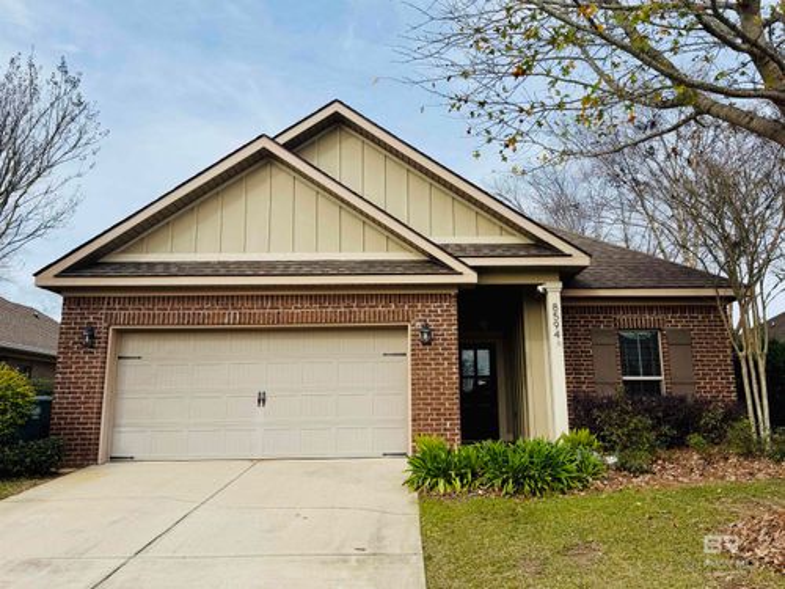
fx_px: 544
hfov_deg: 71.6
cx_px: 392
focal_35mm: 24
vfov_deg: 56.8
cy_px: 294
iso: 80
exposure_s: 1/4167
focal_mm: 6.76
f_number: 1.78
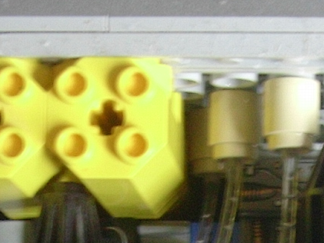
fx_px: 1601
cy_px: 438
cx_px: 349
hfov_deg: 11.4
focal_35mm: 171
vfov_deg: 8.4
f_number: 2.9
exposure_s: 1/4.7
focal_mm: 6.7
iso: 70
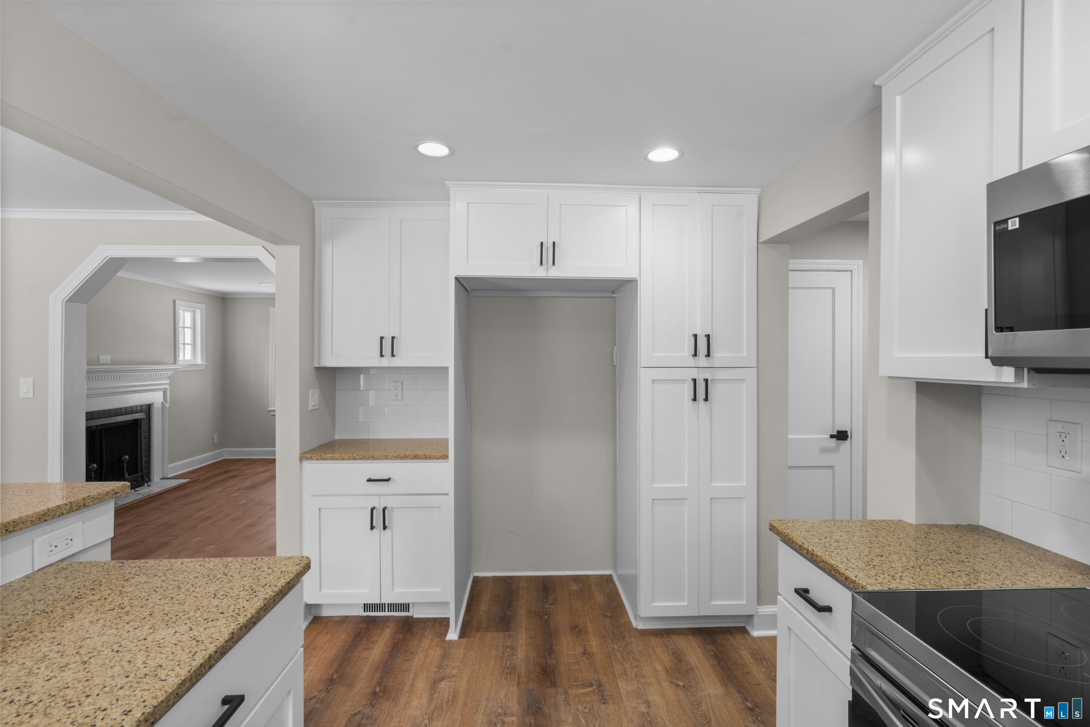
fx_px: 484
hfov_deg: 96.7
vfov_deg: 73.7
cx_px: 545
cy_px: 364
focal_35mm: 16
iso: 200
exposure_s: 1/3
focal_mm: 16
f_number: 9
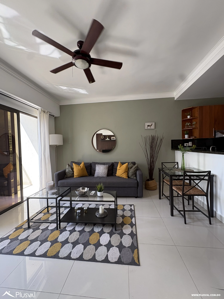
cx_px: 112
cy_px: 150
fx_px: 121
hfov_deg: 85.7
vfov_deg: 102.1
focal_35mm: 14
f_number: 2.2
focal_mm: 2.22
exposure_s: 1/99
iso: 80
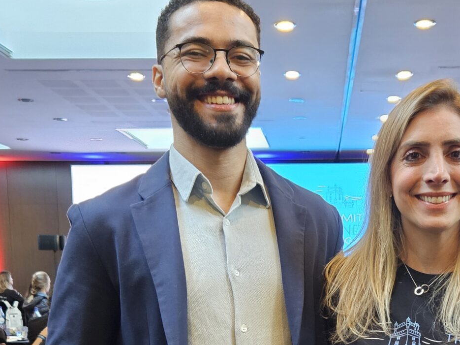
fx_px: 837
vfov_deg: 22.1
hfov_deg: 30.4
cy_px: 369
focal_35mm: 63
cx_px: 319
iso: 640
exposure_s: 1/40
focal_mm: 5.4
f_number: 1.8
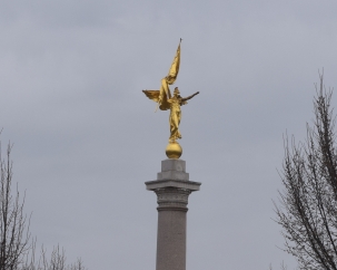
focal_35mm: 262
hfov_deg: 7.4
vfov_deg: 5.9
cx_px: 135
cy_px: 99
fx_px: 2607
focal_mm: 55
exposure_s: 1/400
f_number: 10
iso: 200
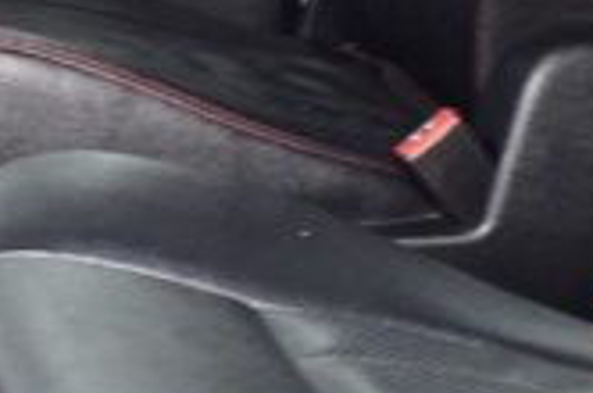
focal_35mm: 167
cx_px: 275
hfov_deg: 12.3
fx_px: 2746
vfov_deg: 8.2
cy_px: 229
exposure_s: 1/20
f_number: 6.3
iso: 400
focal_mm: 18
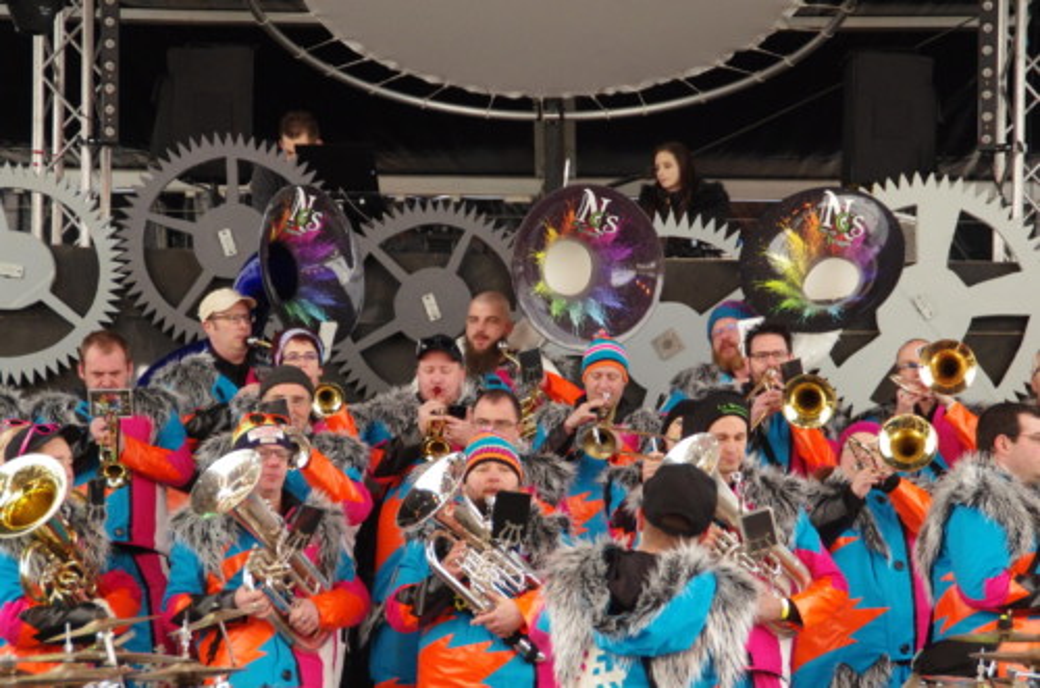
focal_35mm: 154
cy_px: 344
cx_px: 520
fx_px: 4453
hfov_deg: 13.3
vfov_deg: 8.8
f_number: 8
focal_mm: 103
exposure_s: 1/125
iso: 3200
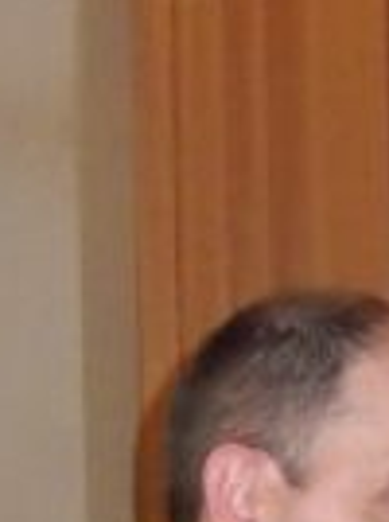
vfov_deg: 7.0
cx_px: 393
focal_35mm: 283
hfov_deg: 5.2
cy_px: 617
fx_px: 4254
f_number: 4.3
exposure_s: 1/60
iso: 800
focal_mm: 10
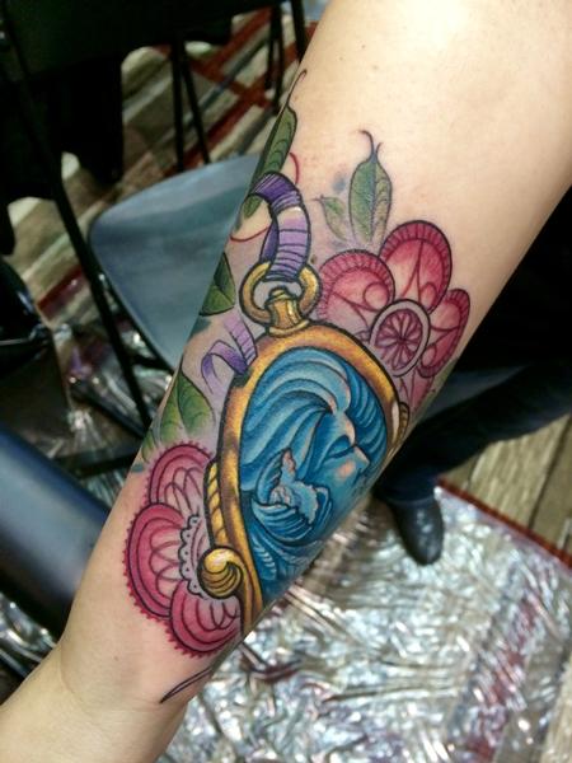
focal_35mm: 29
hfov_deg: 48.2
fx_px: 639
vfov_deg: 61.7
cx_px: 286
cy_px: 382
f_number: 2.2
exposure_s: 1/24
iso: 250
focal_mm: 4.15
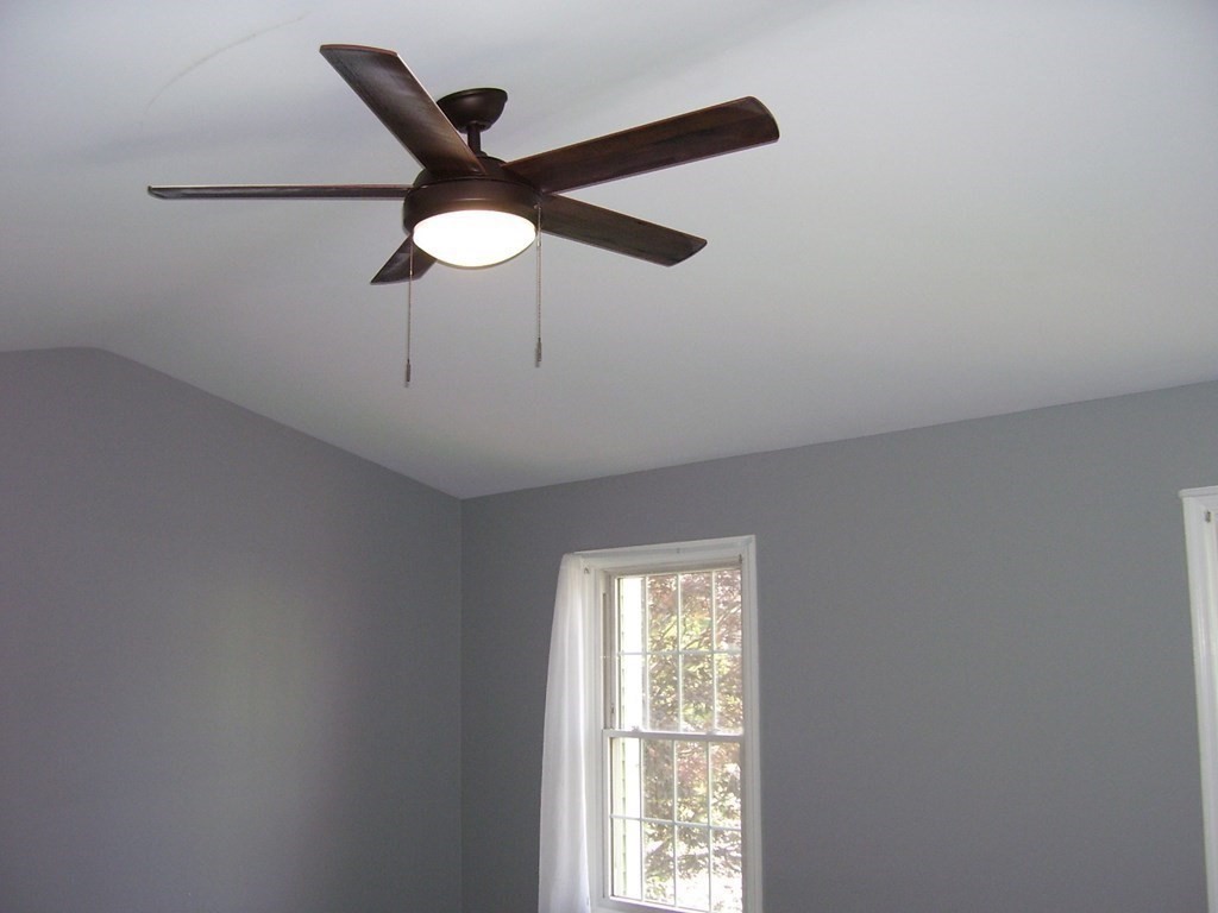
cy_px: 456
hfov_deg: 54.0
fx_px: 1196
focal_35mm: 34
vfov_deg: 41.8
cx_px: 609
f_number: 2.7
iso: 125
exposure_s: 1/60
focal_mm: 5.6
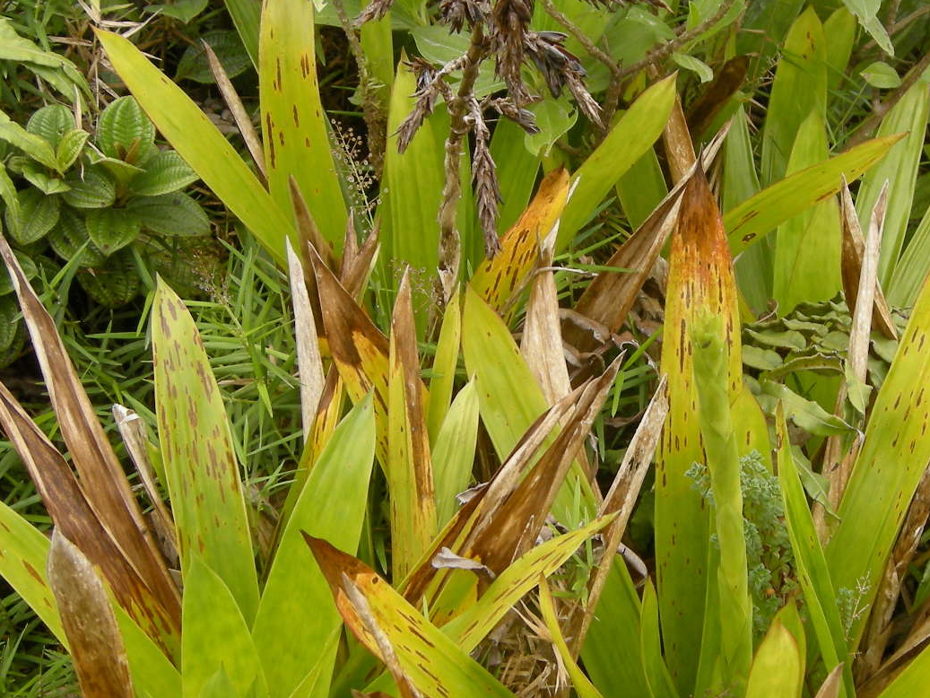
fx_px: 2176
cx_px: 745
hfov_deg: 23.8
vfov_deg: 18.2
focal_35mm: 81
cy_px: 451
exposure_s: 1/106
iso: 64
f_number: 3.8
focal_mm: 7.5
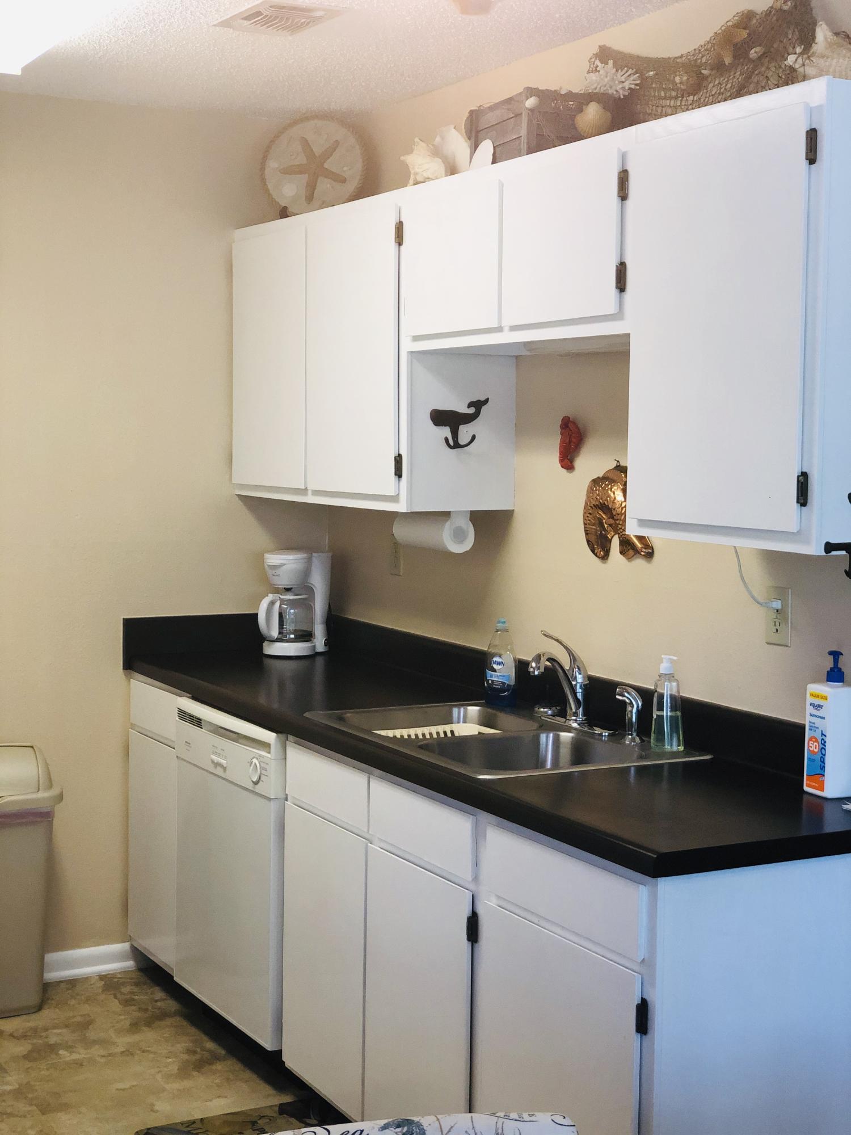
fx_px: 1704
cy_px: 568
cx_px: 426
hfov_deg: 28.0
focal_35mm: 52
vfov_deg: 36.8
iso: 80
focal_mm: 6
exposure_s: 1/60
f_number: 2.4
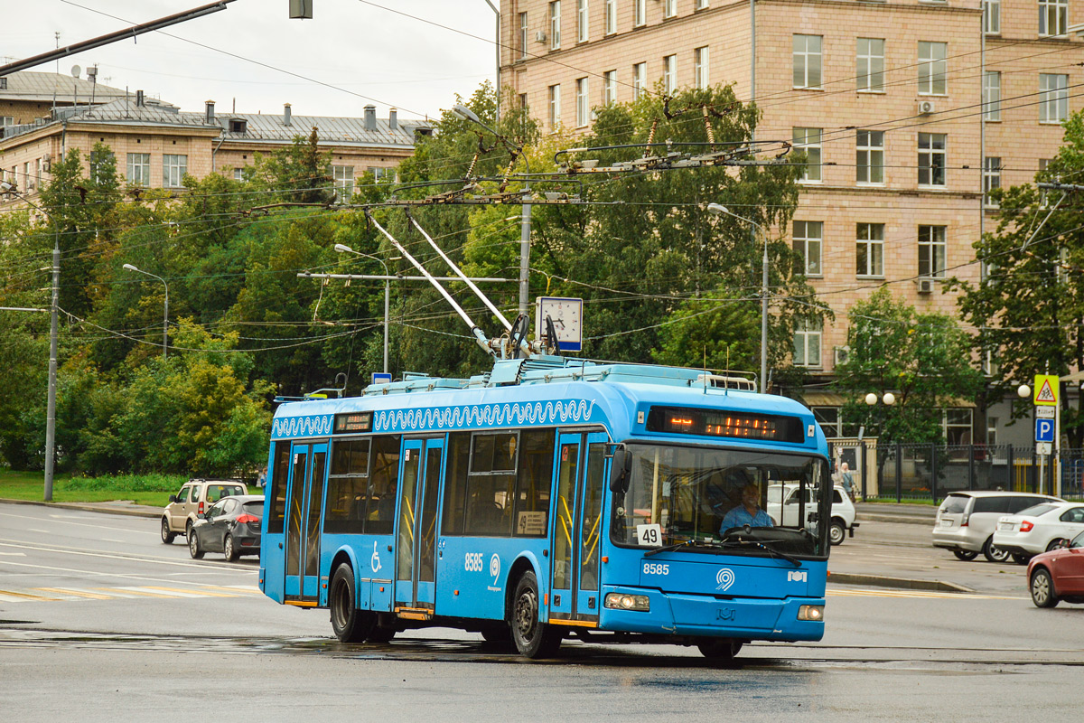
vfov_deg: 12.2
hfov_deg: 18.2
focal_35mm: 112
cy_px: 362
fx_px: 3387
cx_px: 542
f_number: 5.6
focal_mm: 75
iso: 200
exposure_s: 1/500
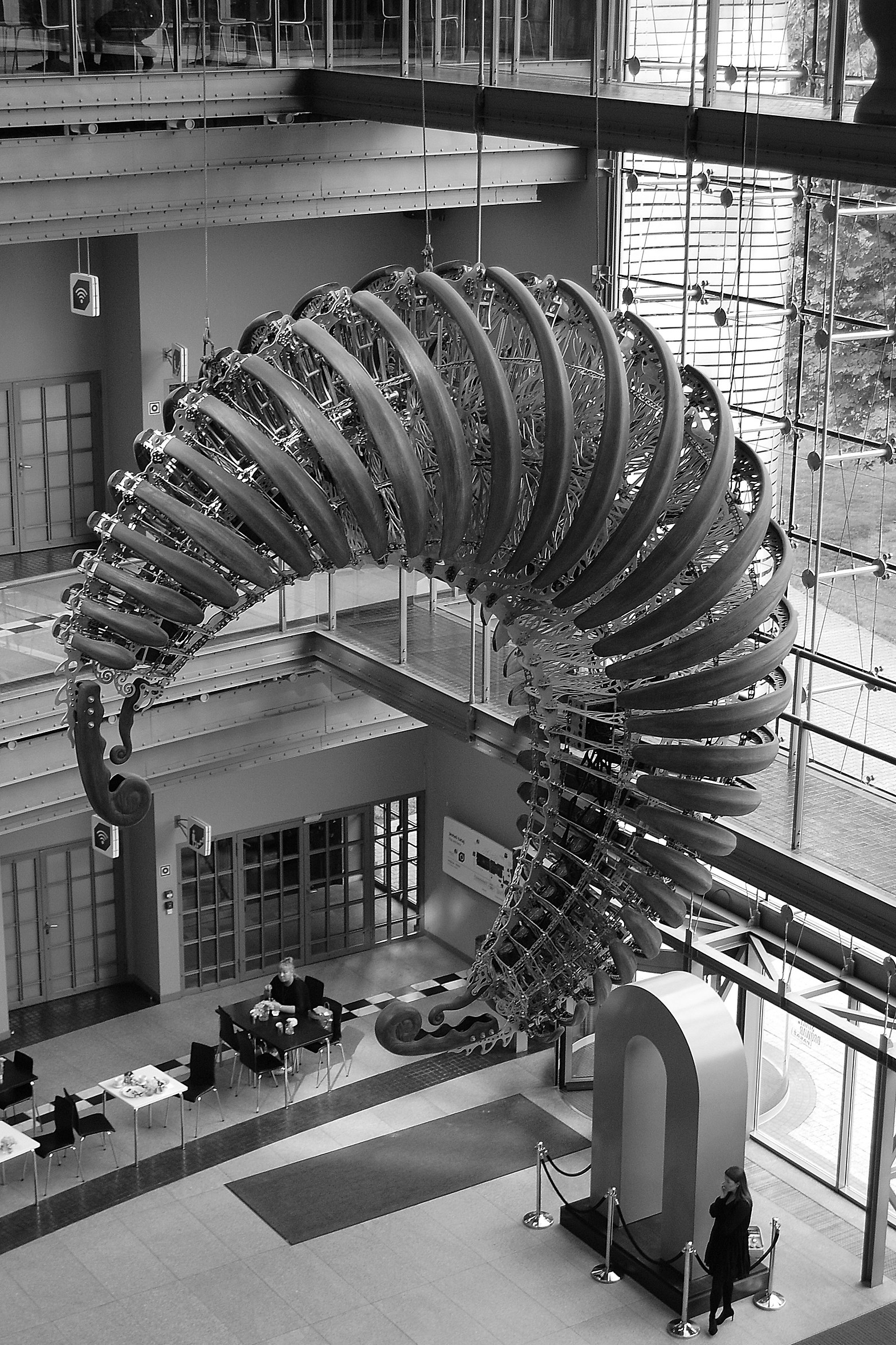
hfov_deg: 22.3
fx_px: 2277
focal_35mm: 61
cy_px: 680
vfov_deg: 32.9
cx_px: 447
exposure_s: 1/60
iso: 400
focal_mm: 40
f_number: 5.6
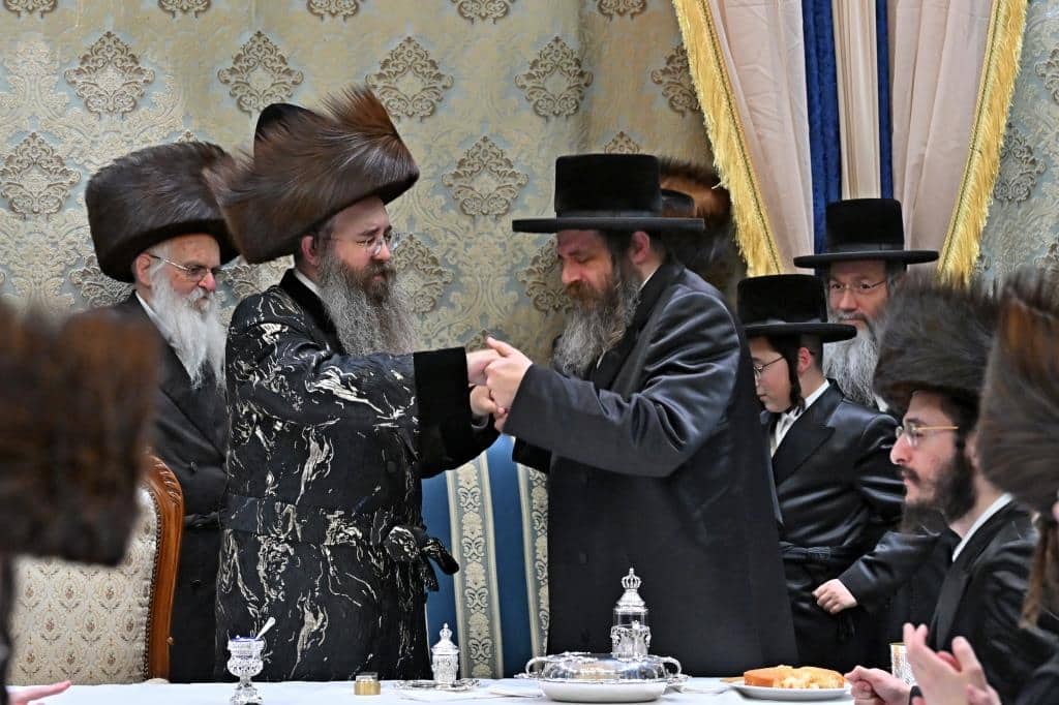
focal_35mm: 109
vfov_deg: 12.6
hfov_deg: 18.8
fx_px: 3205
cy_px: 352
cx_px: 530
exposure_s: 1/200
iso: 1250
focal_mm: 73
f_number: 4
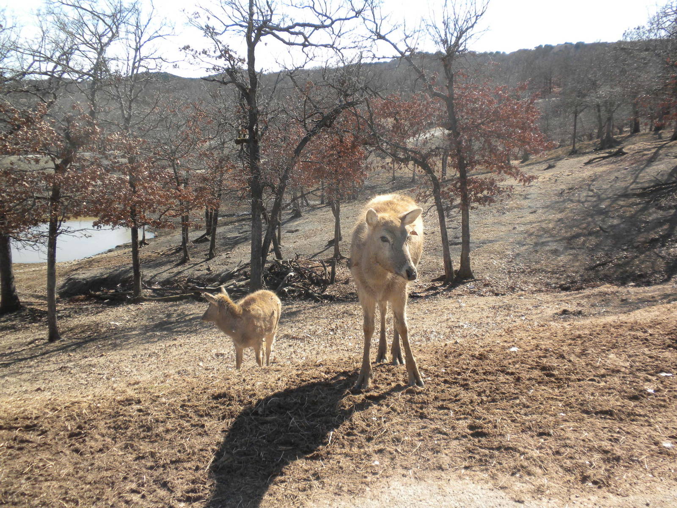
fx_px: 724
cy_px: 254
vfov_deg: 38.7
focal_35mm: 37
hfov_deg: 50.1
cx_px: 338
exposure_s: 1/344
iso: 64
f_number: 3.5
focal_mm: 6.6
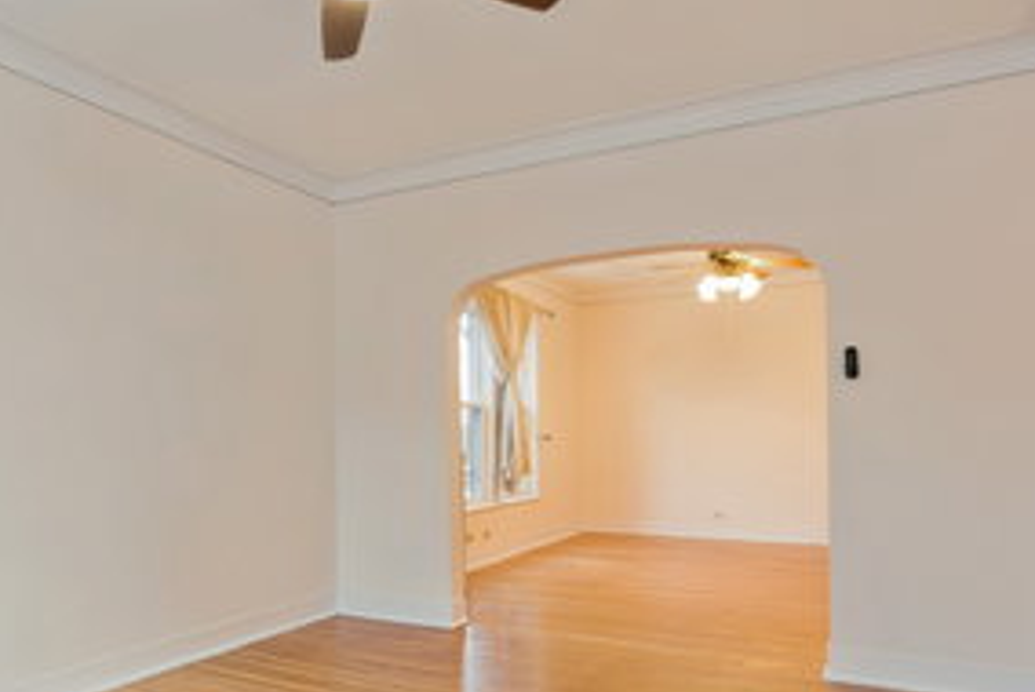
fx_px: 777
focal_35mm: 27
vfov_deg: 47.6
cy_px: 430
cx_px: 394
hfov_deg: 66.4
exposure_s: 1.3
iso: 125
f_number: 10
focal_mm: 16
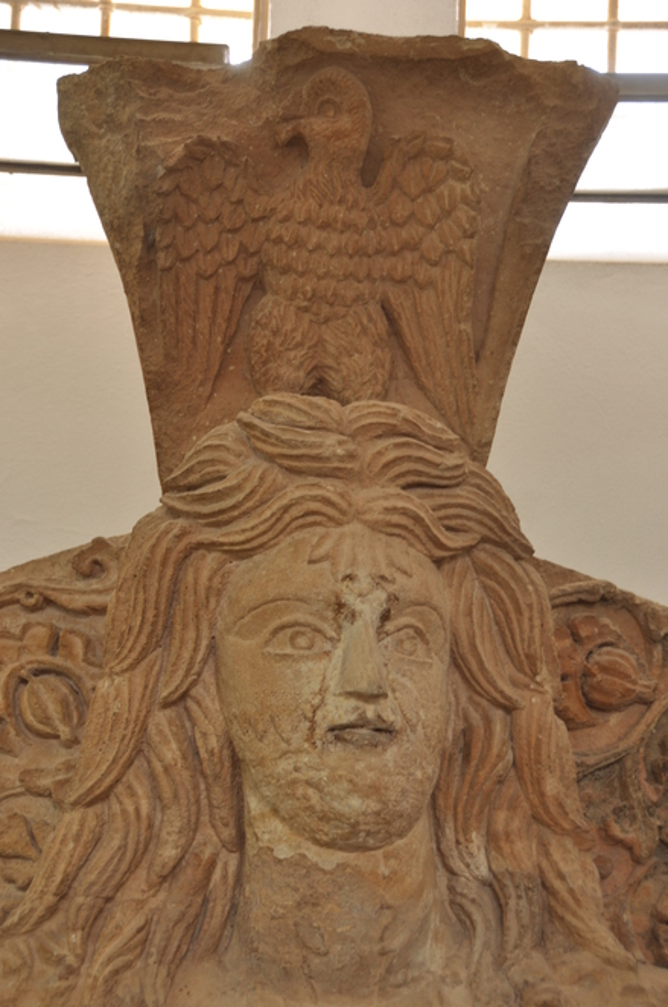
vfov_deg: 30.6
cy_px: 504
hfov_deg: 20.5
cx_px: 334
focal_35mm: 66
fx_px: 1844
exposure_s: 1/15
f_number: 4.5
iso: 200
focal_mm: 44
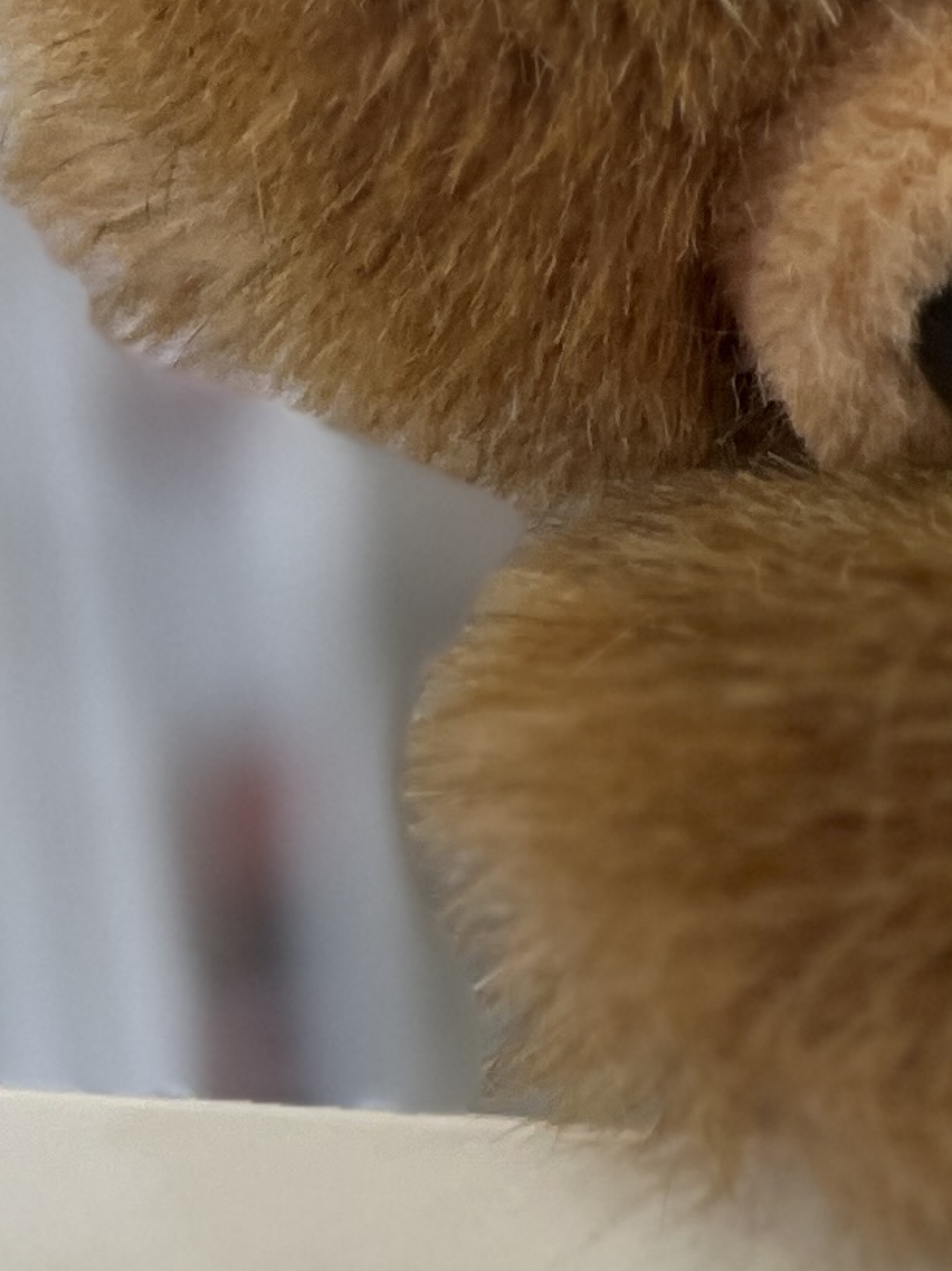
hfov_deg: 10.0
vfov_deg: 15.2
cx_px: 2388
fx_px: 4695
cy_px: 107
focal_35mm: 128
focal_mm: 5.7
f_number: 1.5
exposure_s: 1/59
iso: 250
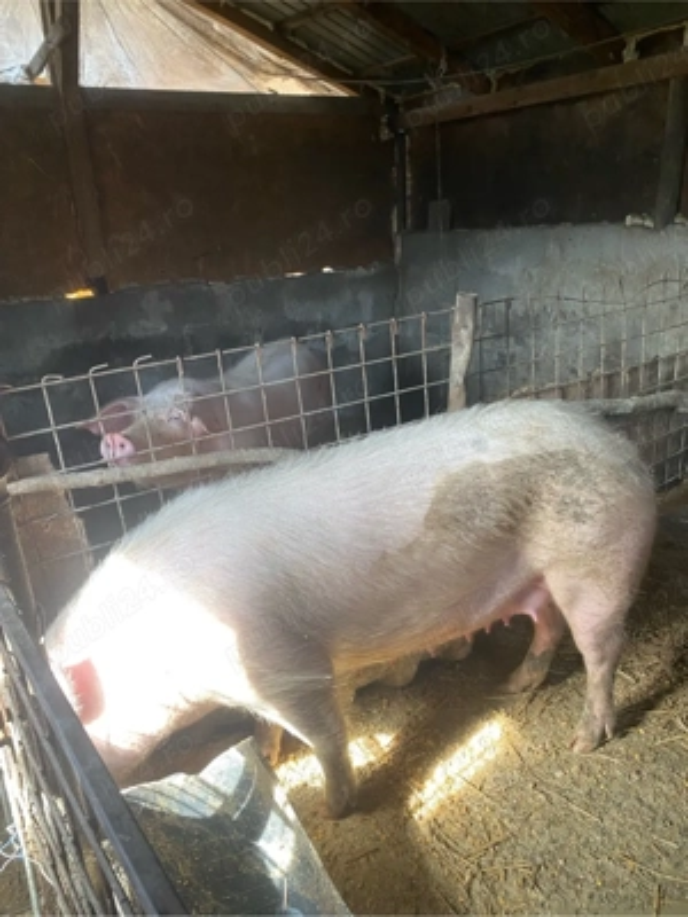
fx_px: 689
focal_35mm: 26
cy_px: 458
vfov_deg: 67.3
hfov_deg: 53.1
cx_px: 344
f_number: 1.8
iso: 125
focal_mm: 4.25
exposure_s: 1/92
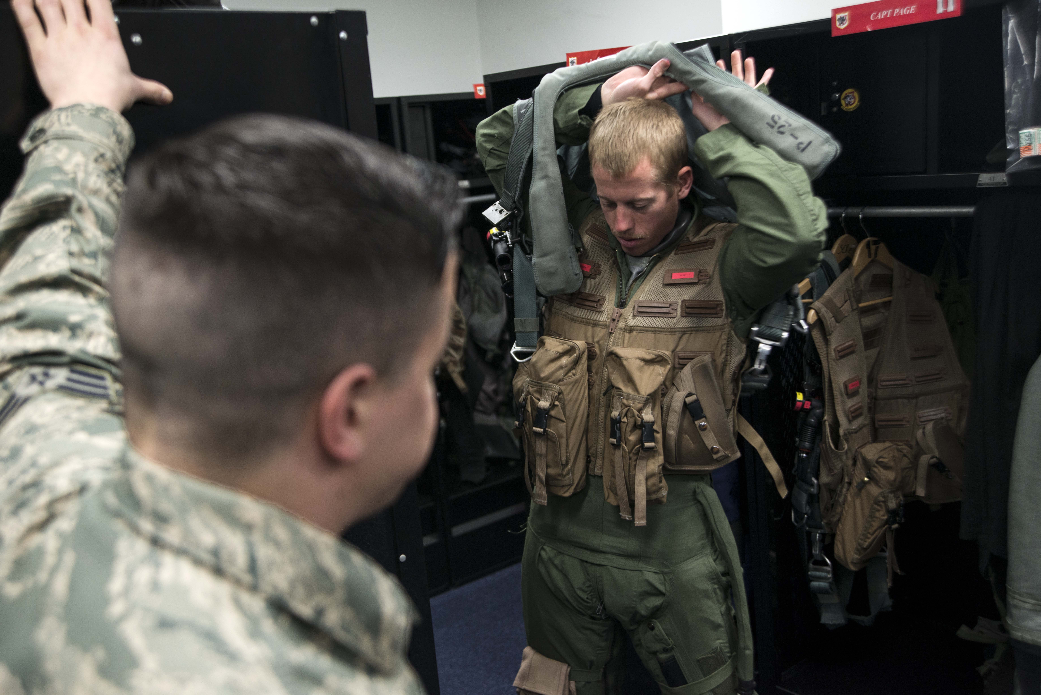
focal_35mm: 38
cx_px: 520
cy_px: 348
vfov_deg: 35.1
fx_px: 1099
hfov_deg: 50.7
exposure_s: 1/125
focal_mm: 38
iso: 1000
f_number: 3.5
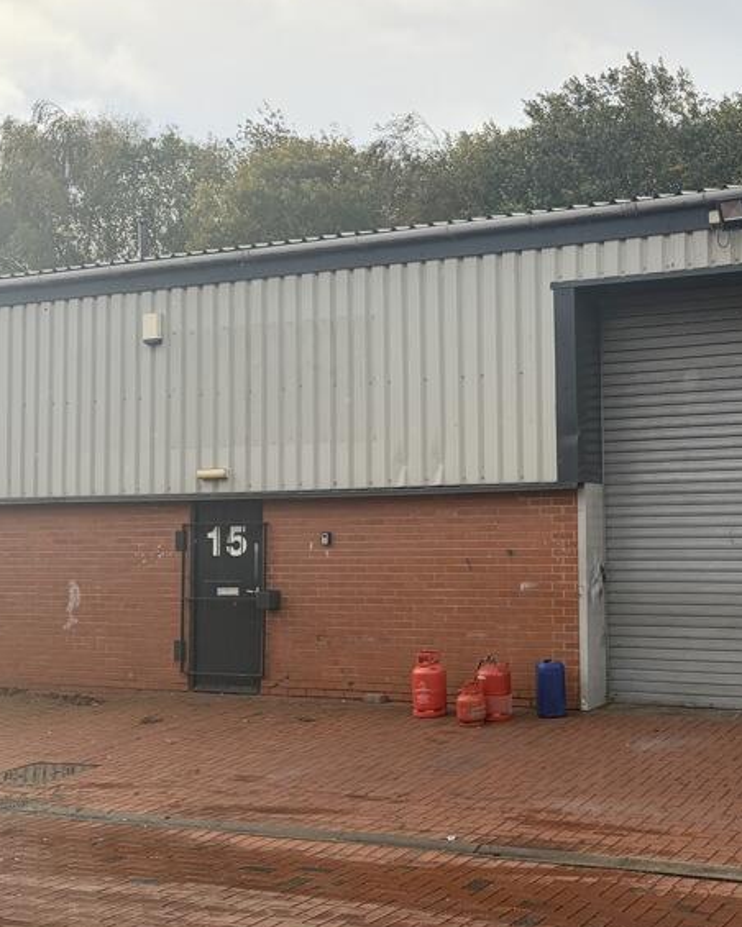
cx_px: 552
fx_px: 1263
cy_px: 453
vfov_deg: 40.3
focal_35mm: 46
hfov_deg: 32.2
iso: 64
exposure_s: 1/1751
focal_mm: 5.96
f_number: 1.6
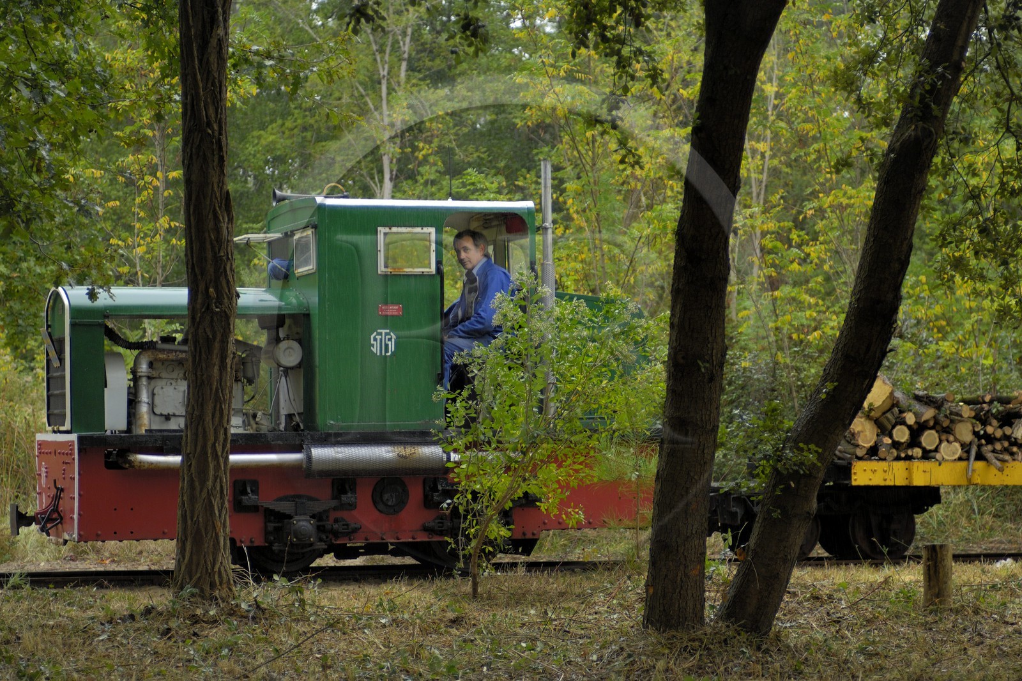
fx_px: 2554
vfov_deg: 15.2
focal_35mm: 90
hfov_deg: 22.6
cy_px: 340
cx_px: 511
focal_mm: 60
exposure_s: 1/100
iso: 100
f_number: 2.8
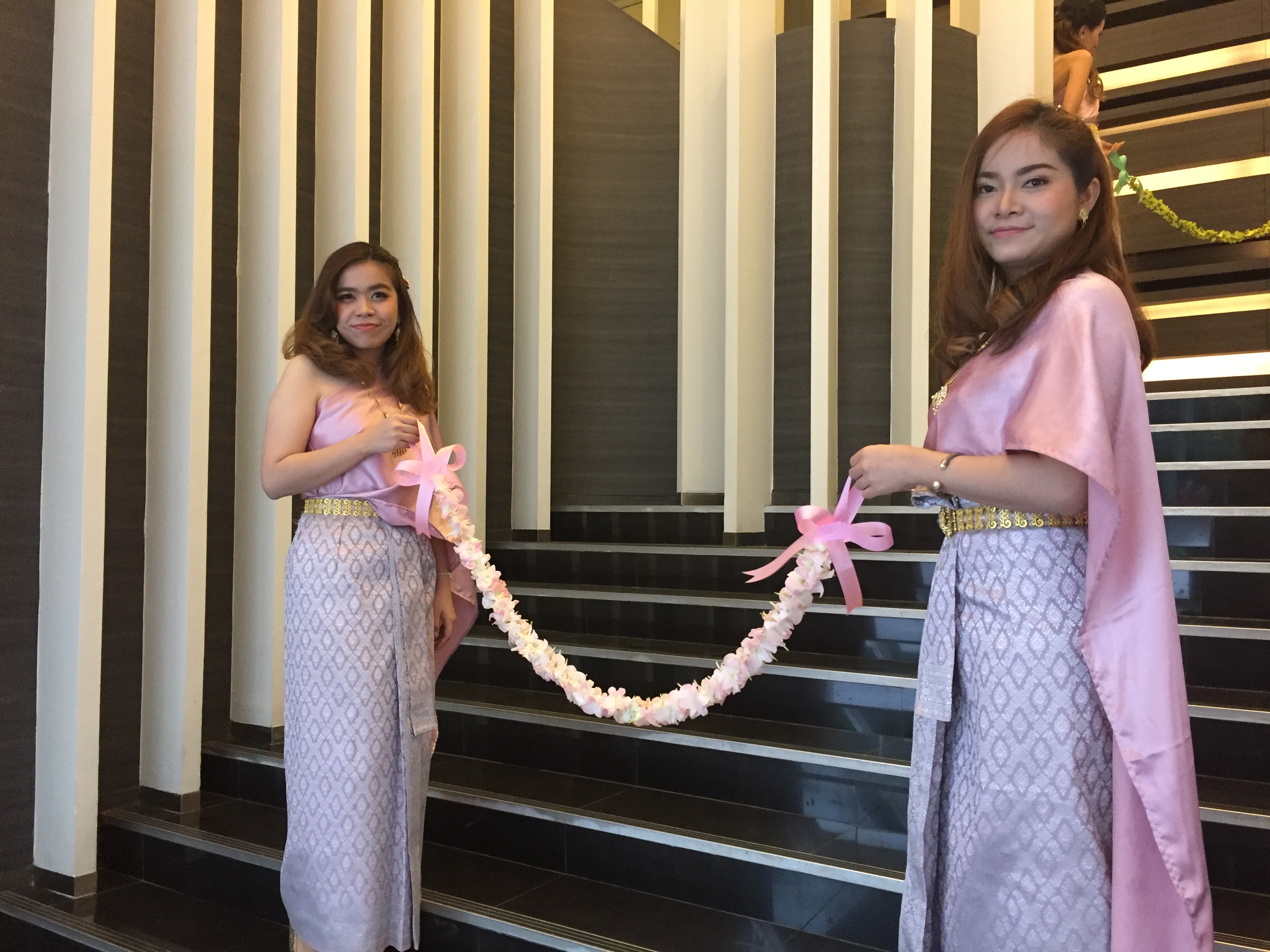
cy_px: 476
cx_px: 635
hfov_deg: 61.7
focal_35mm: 29
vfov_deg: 48.2
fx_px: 1064
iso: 250
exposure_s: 1/20
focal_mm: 4.15
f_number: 2.2
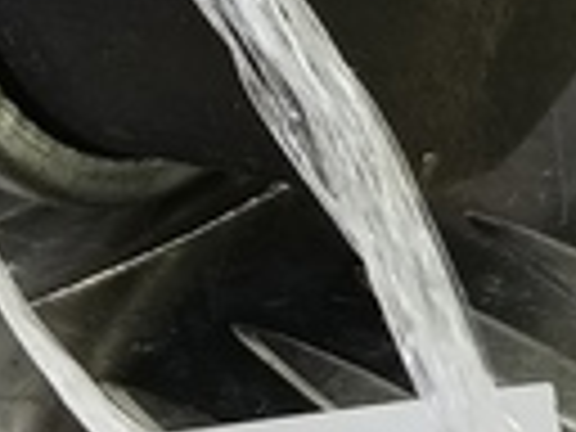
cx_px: 423
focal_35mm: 184
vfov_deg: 8.0
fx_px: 3062
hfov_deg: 10.7
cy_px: -144
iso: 114
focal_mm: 4.11
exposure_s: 1/50
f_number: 1.6
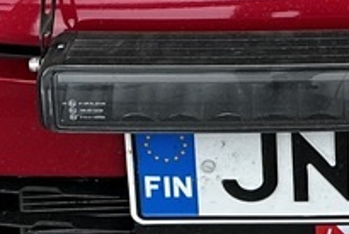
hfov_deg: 10.6
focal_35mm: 190
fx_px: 1843
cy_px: -430
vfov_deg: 6.7
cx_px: 424
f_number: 1.5
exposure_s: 1/214
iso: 40
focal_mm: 5.7
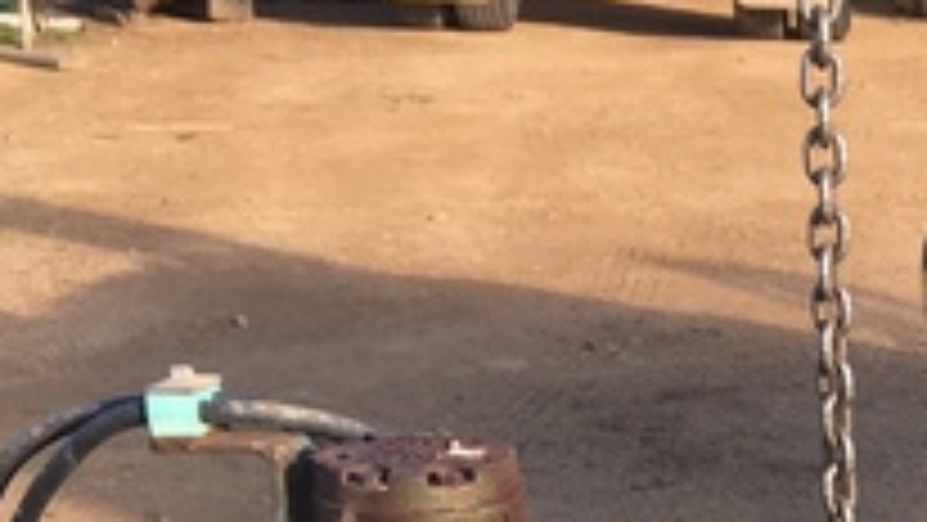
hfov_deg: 19.7
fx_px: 2483
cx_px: 1152
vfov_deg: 10.9
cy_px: 1055
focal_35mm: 101
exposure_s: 1/286
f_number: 2.2
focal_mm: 4.15
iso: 25
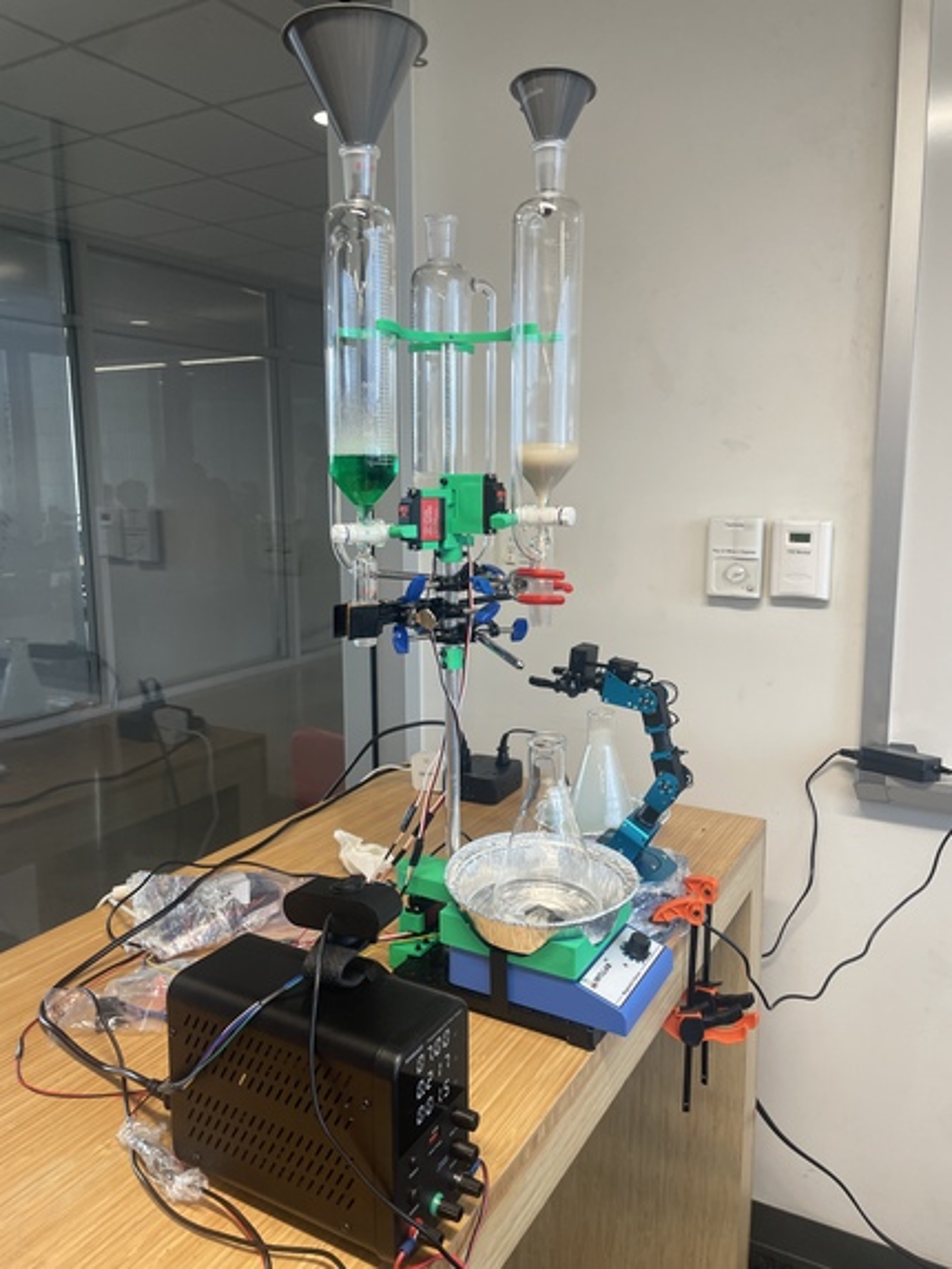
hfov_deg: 53.1
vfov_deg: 67.3
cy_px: 634
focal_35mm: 26
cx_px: 476
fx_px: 953
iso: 64
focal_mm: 4.2
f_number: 1.6
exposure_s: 1/60
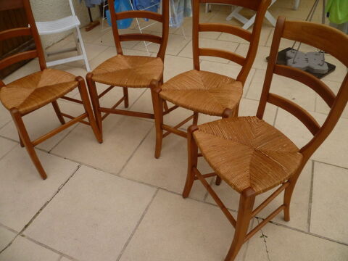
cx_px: 174
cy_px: 130
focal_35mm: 28
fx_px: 281
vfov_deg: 49.7
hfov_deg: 63.4
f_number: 2.8
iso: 80
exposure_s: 1/800
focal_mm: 5
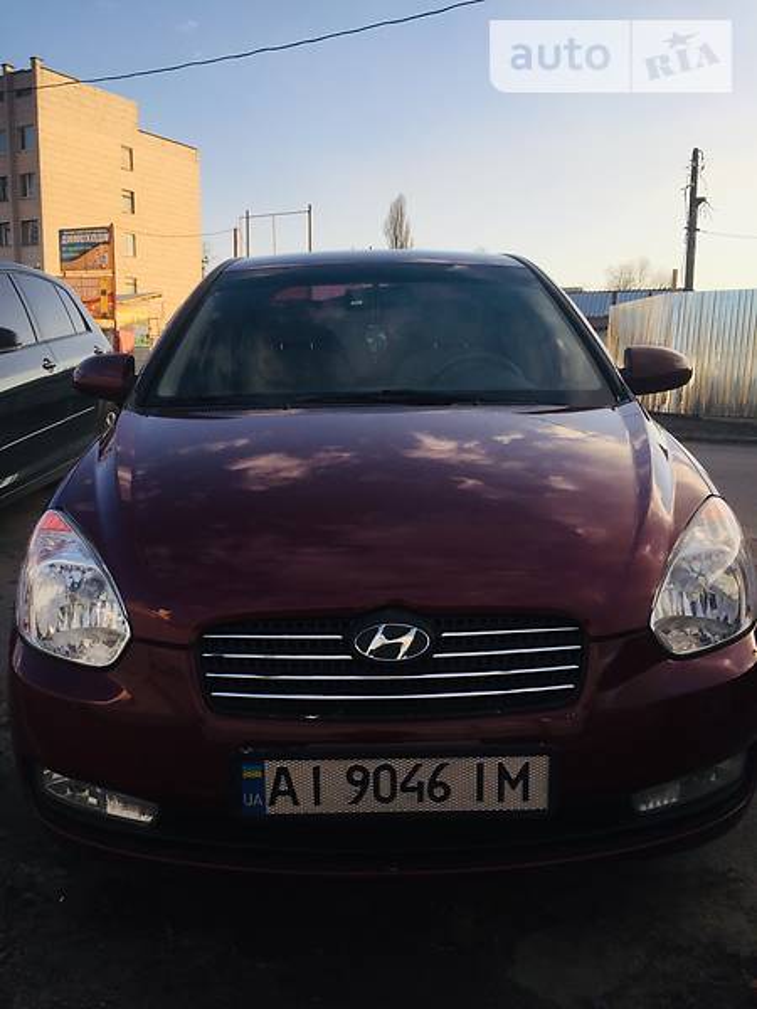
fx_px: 846
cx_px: 378
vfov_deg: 61.7
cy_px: 504
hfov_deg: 48.2
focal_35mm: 29
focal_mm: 4.2
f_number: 2.2
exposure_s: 1/746
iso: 32
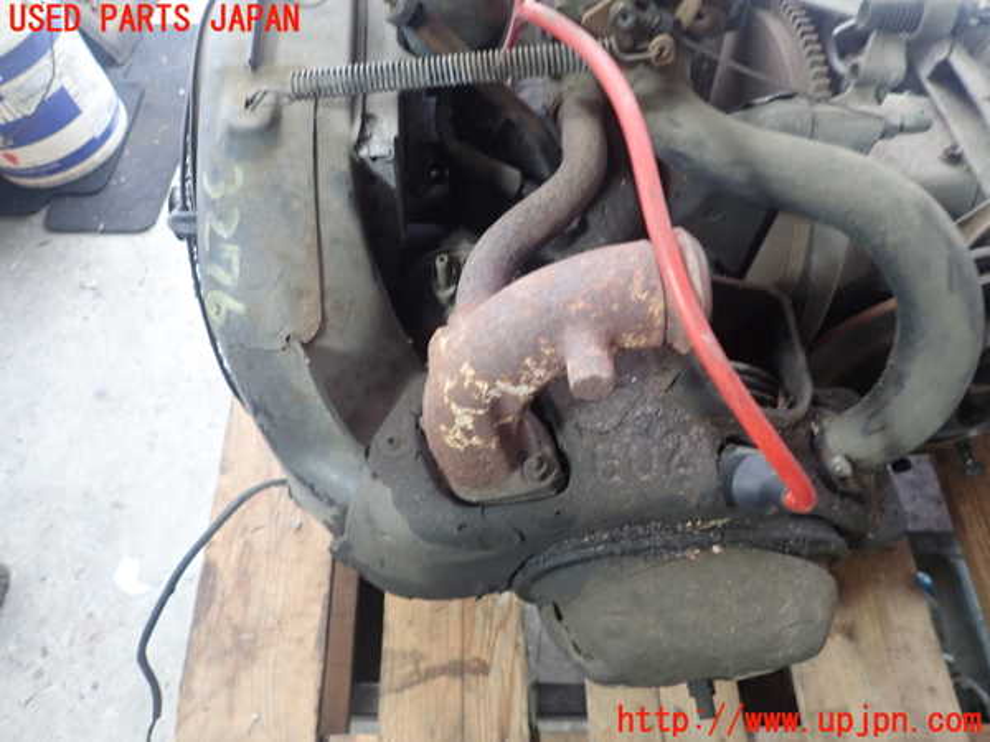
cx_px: 495
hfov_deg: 69.4
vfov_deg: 54.9
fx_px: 715
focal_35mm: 25
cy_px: 371
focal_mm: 4.5
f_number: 2
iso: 200
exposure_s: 1/30
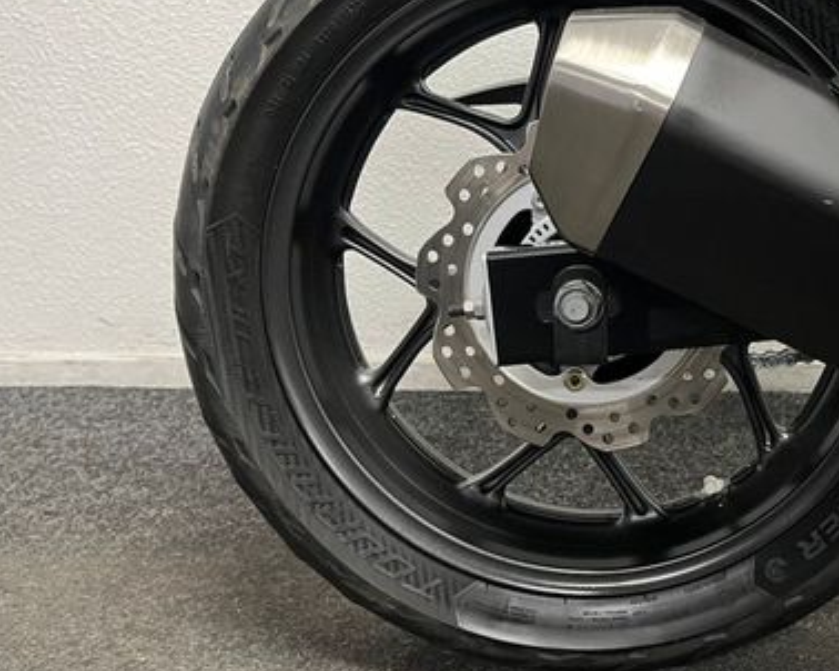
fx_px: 1067
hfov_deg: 40.9
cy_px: 222
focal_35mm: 43
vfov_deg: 34.5
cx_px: 686
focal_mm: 5.1
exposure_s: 1/50
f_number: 1.6
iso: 250
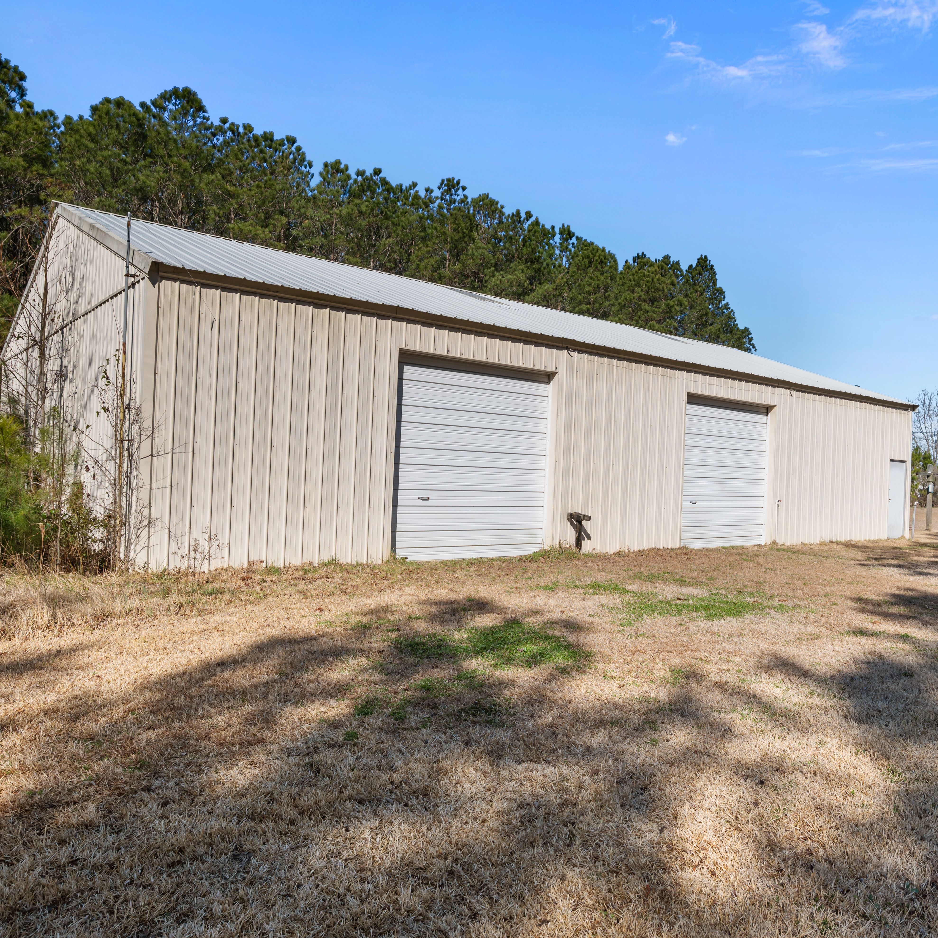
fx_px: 797
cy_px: 472
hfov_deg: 59.8
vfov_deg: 60.9
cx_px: 608
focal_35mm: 26
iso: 250
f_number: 8
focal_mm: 20
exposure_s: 1/1250
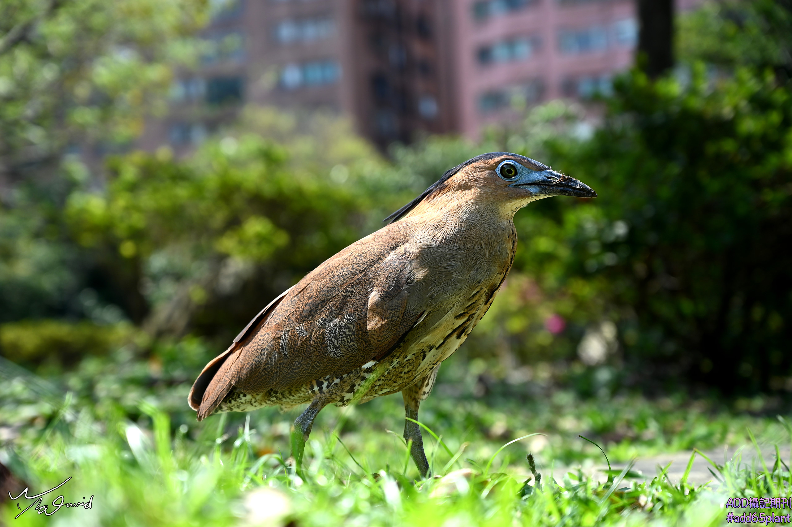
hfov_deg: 28.9
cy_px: 264
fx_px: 1539
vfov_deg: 19.4
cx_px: 396
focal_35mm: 70
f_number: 4.5
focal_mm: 70
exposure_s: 1/800
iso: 250
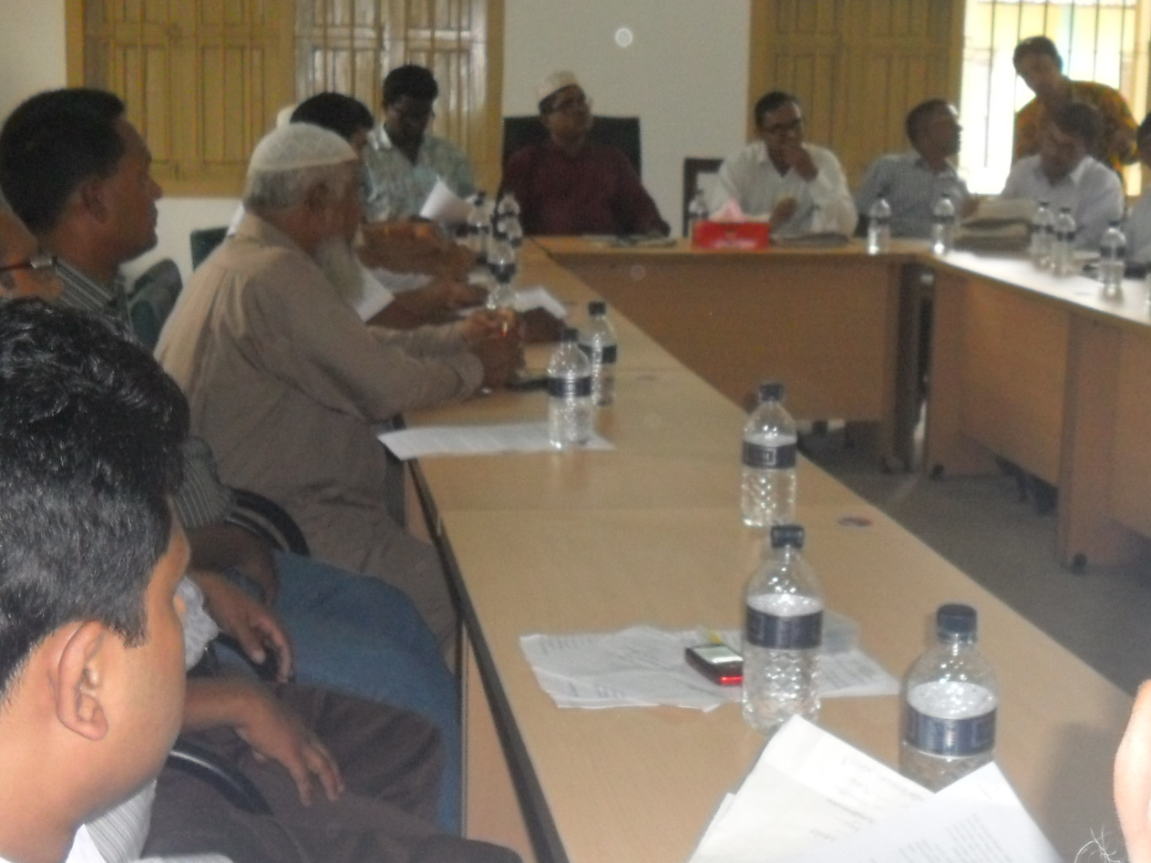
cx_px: 563
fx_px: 1995
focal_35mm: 60
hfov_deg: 32.2
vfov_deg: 24.4
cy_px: 388
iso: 240
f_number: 4
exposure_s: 1/45
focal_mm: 6.6
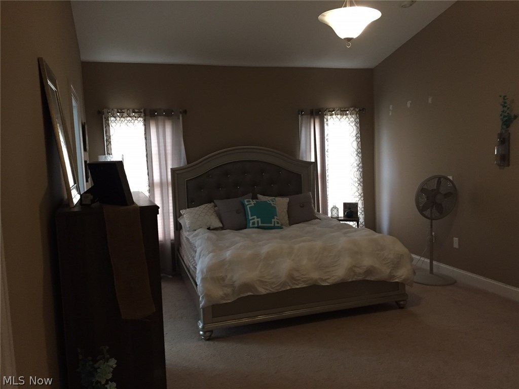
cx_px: 260
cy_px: 194
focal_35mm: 29
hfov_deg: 61.7
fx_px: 435
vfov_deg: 48.2
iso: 250
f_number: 2.2
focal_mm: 4.15
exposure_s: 1/17
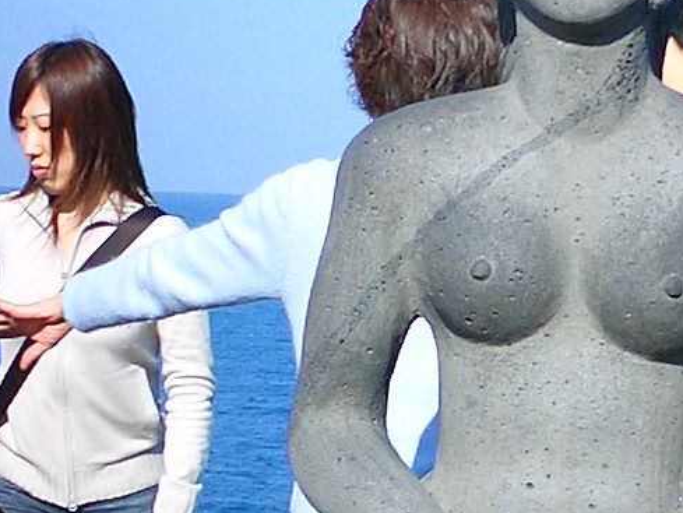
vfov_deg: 12.2
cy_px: 372
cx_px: 555
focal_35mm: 121
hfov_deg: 16.2
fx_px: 2388
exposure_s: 1/1000
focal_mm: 5.6
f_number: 3.5
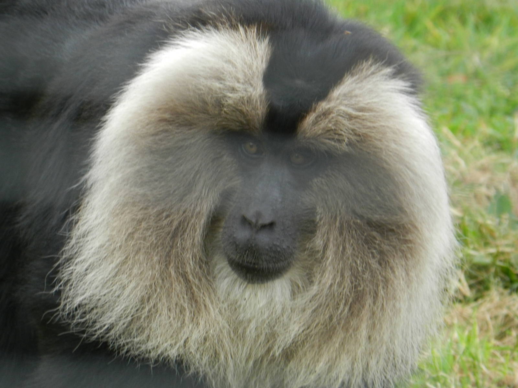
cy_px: 194
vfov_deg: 2.0
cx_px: 259
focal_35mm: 732
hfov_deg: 2.7
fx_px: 10954
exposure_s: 1/125
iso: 400
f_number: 5.7
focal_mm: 130.2
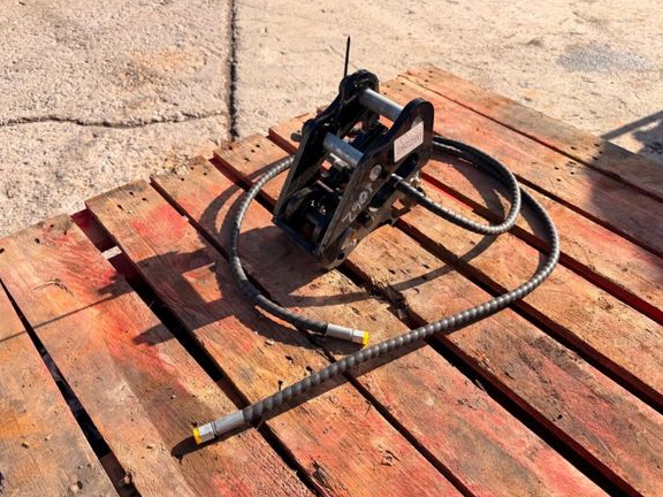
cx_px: 337
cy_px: 247
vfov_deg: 54.9
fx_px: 479
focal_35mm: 25
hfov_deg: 69.4
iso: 80
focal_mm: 6.76
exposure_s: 1/2907
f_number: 1.78
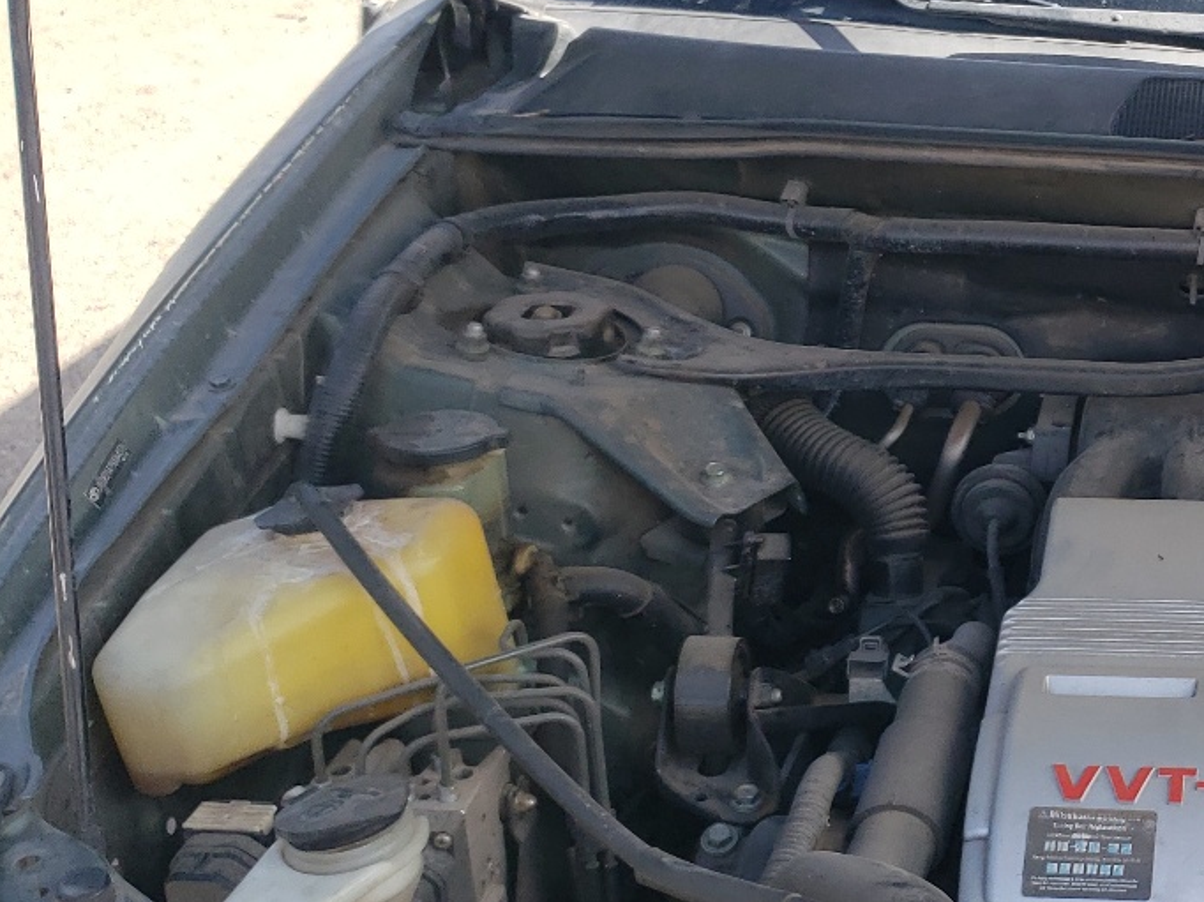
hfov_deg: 28.2
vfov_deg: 23.9
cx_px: 1395
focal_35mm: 61
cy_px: 325
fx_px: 2121
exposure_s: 1/909
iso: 50
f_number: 1.5
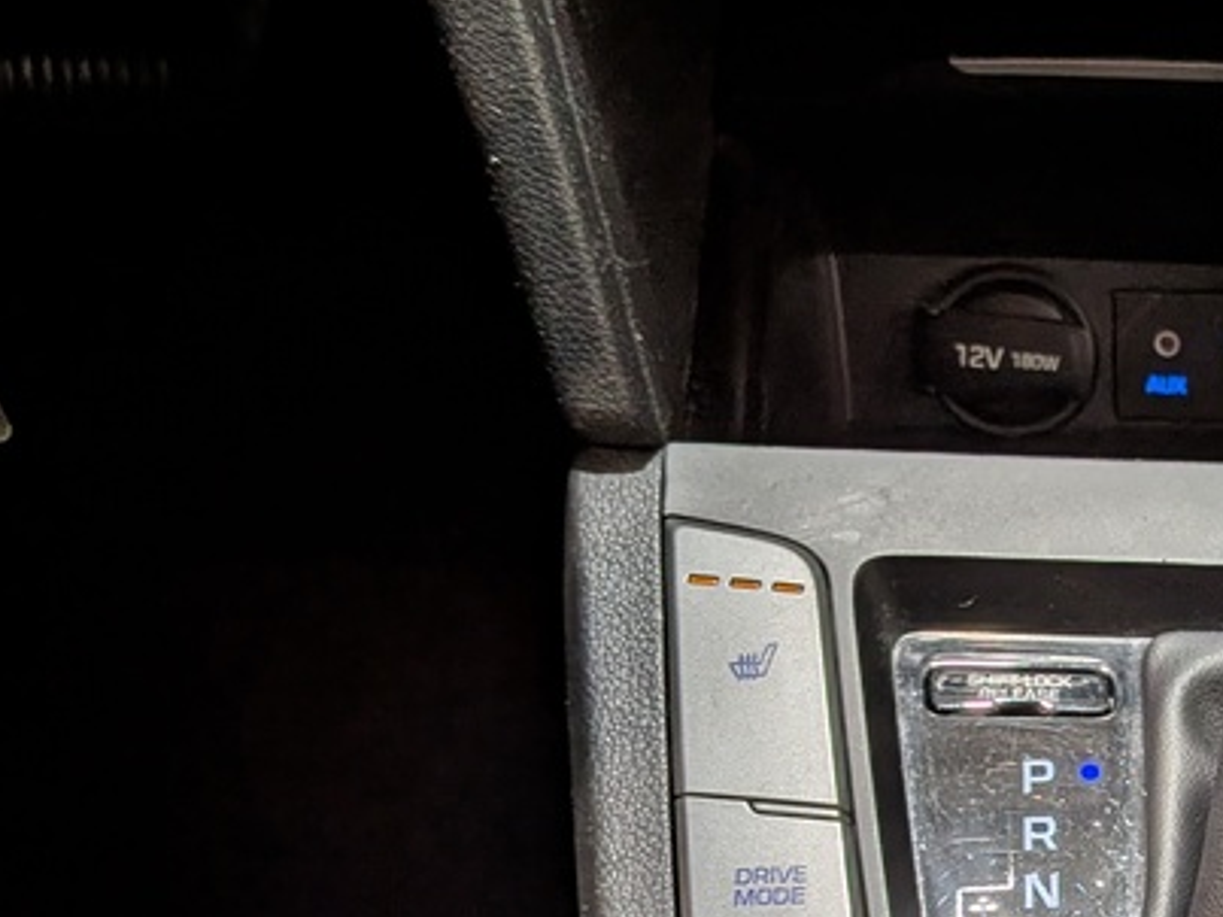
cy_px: 753
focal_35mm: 61
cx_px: 1332
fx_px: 2155
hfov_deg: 28.8
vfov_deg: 23.6
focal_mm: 4.53
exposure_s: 1/128
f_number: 1.7
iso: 30
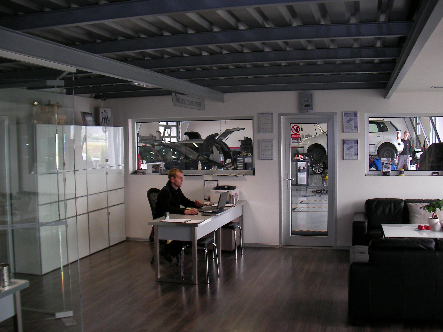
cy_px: 166
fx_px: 525
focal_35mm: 41
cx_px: 222
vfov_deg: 35.1
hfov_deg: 45.8
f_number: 3.5
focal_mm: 6.3
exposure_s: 1/30
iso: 110
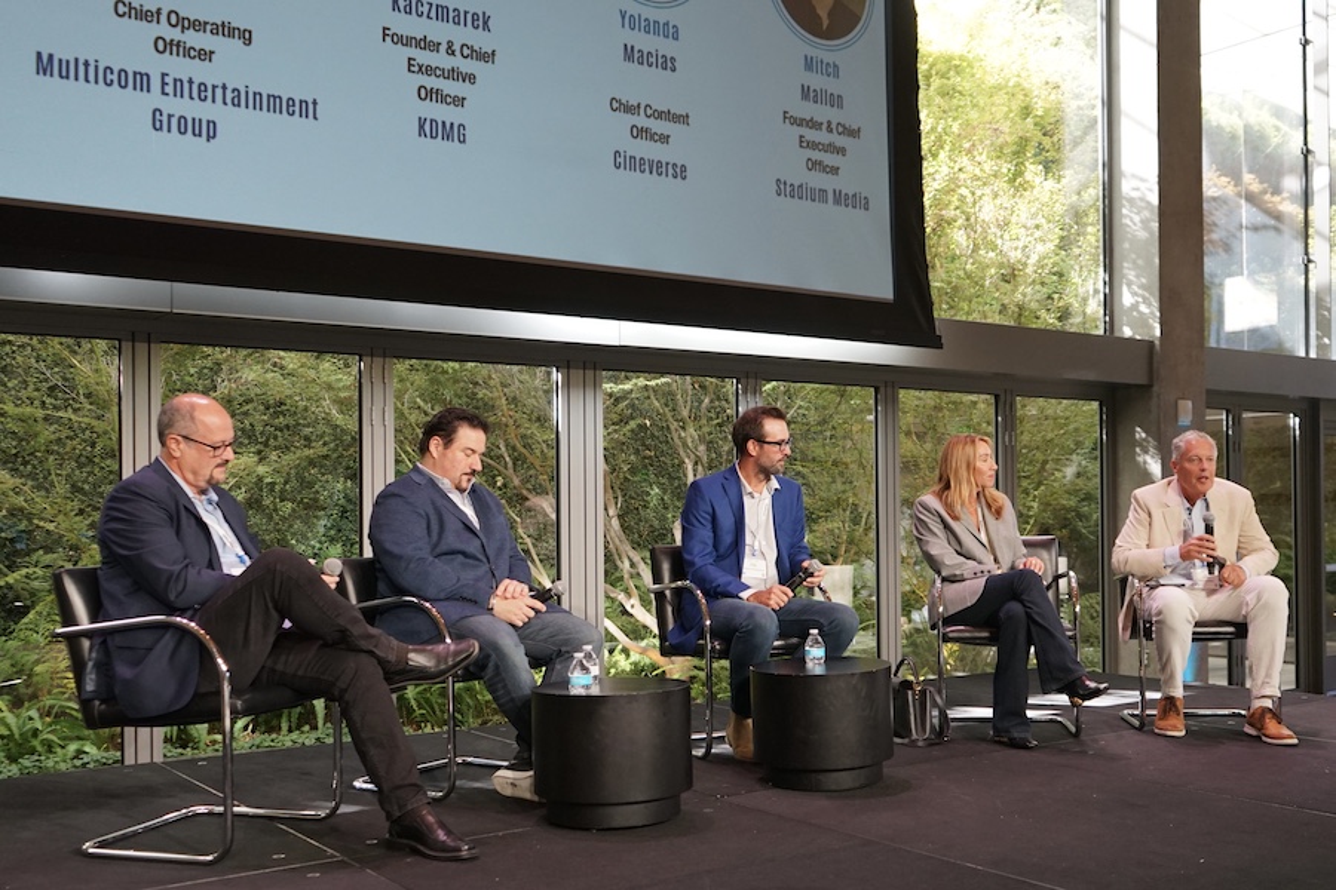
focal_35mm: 30
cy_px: 445
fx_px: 1113
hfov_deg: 61.9
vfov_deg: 43.6
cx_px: 668
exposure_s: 1/160
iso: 1000
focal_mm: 30
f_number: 4
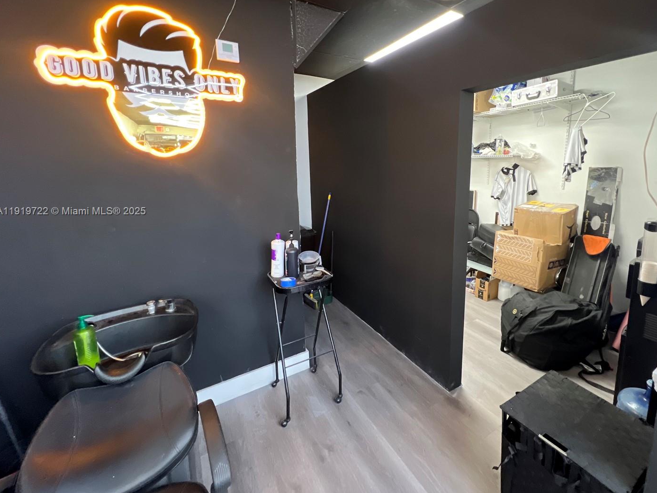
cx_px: 373
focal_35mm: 15
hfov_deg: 97.6
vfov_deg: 81.3
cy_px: 212
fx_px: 285
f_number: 1.8
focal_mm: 1.57
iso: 640
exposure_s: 1/60
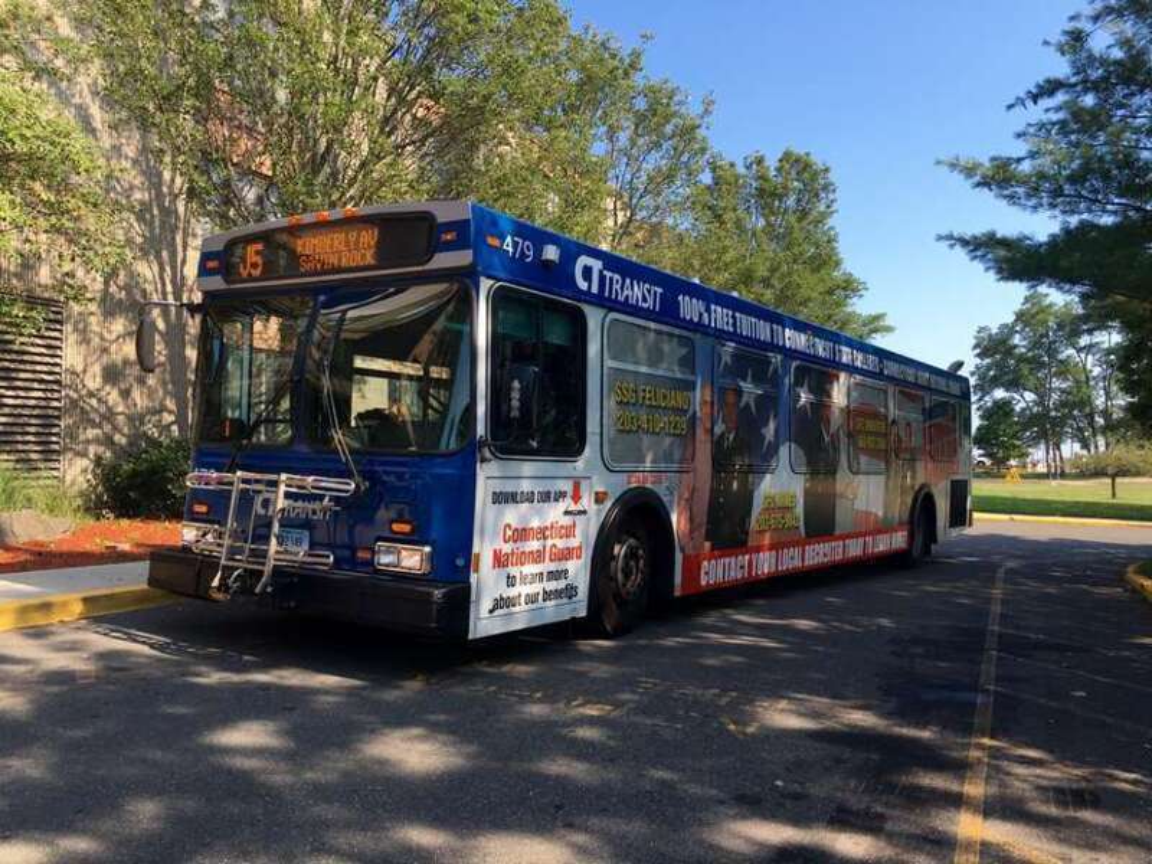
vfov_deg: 48.2
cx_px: 576
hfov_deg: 61.7
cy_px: 432
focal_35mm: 29
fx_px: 965
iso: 25
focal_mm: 4.15
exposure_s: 1/523
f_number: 2.2
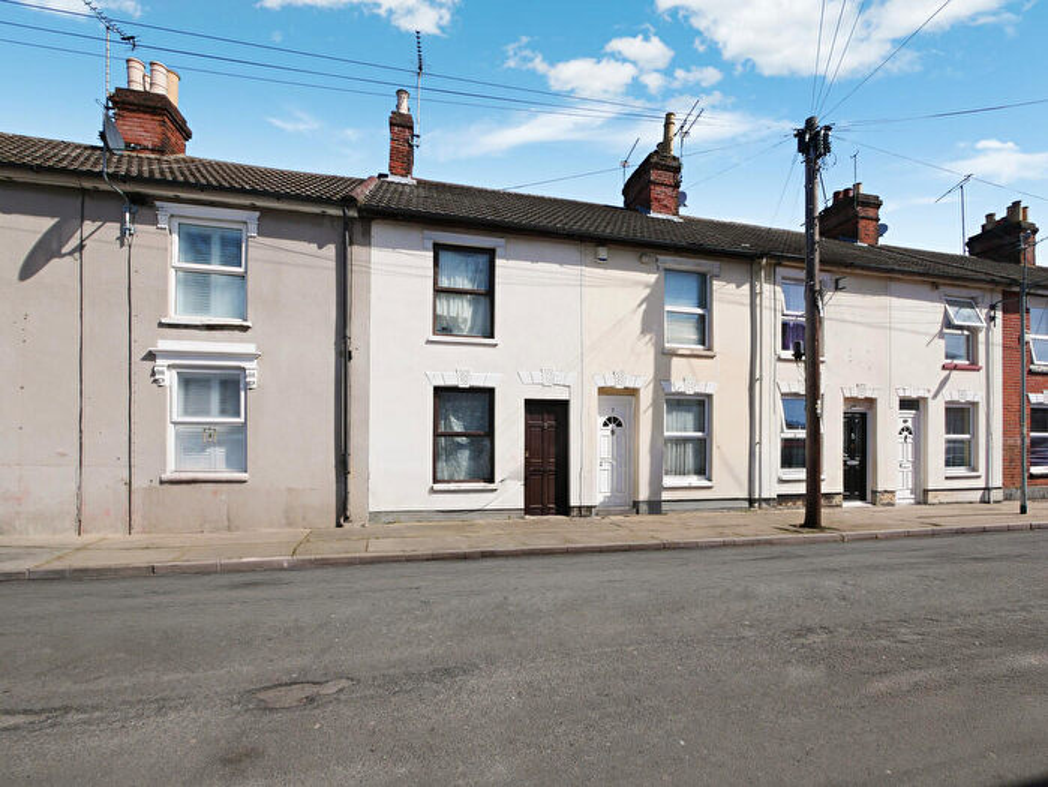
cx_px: 524
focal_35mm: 14
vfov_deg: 85.7
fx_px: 424
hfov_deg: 102.0
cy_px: 394
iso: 200
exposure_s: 1/500
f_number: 8
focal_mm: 7
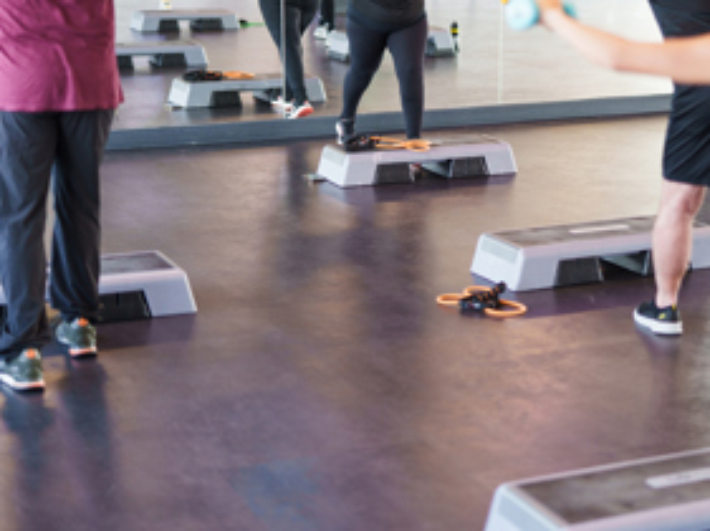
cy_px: 166
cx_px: 469
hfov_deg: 24.3
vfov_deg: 18.3
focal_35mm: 80
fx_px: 1639
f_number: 1.4
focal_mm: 50
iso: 250
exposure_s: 1/250
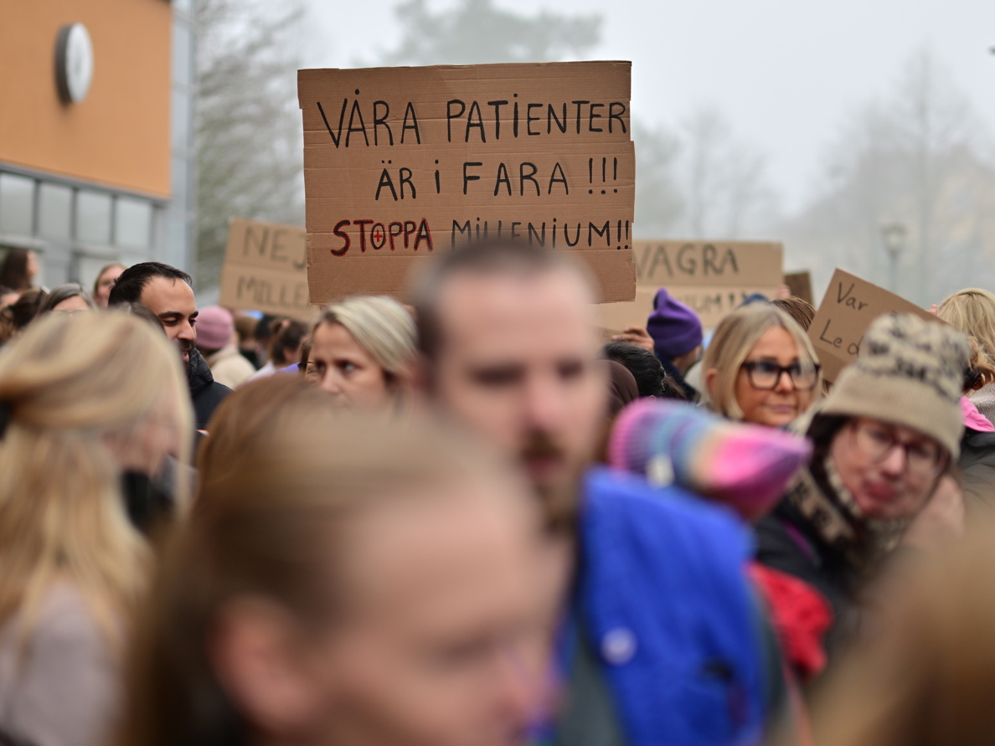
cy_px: 375
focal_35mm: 55
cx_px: 500
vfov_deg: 26.6
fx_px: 1581
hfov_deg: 34.9
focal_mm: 50
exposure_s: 1/800
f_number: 1.2
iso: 64
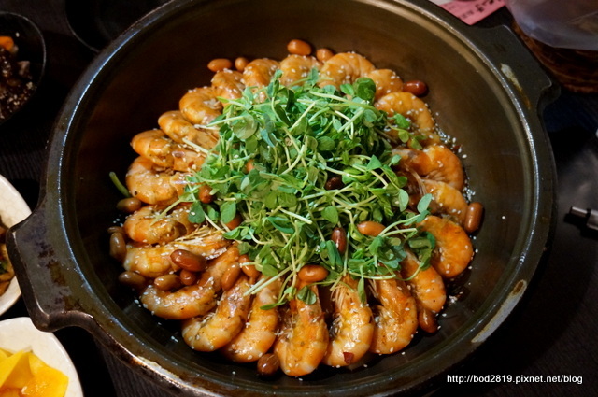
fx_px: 647
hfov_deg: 49.6
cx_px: 299
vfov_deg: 34.1
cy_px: 198
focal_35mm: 39
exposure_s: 1/10
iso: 3200
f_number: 4.5
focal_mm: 26
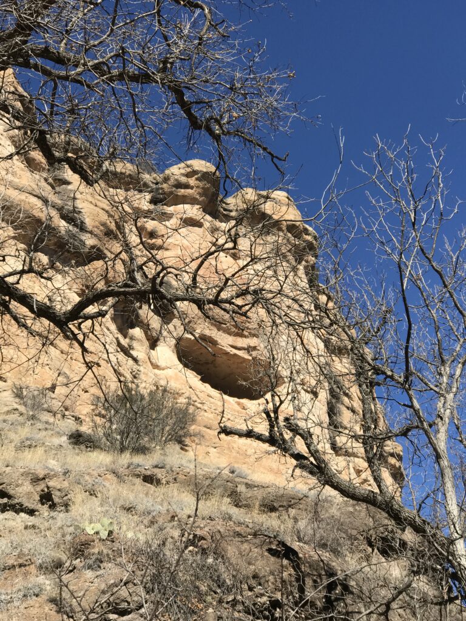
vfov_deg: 33.8
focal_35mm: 57
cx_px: 233
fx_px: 1023
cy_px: 310
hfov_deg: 25.7
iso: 20
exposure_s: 1/618
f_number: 2.8
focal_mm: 6.6
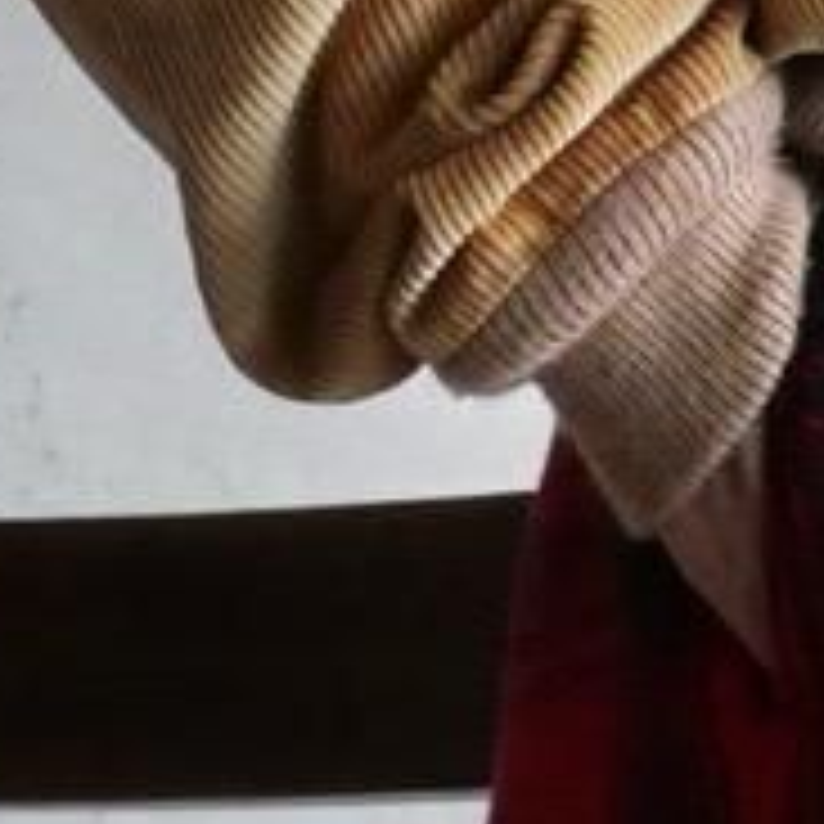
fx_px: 14677
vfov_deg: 3.2
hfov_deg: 3.2
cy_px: 2143
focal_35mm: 545
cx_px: 1517
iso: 3200
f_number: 3.9
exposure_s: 1/100
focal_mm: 44
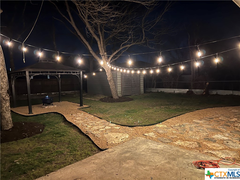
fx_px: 180
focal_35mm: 26
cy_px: 90
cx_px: 120
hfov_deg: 67.3
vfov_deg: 53.1
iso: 640
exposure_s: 1/9
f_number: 1.5
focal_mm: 5.7
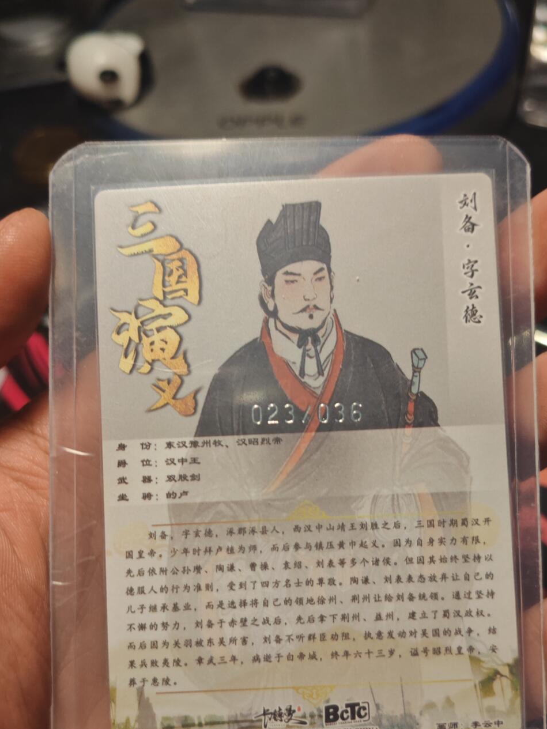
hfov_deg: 38.6
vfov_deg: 49.5
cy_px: 472
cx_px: 296
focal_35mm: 37
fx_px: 779
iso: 125
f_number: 1.6
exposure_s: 1/100
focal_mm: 5.4
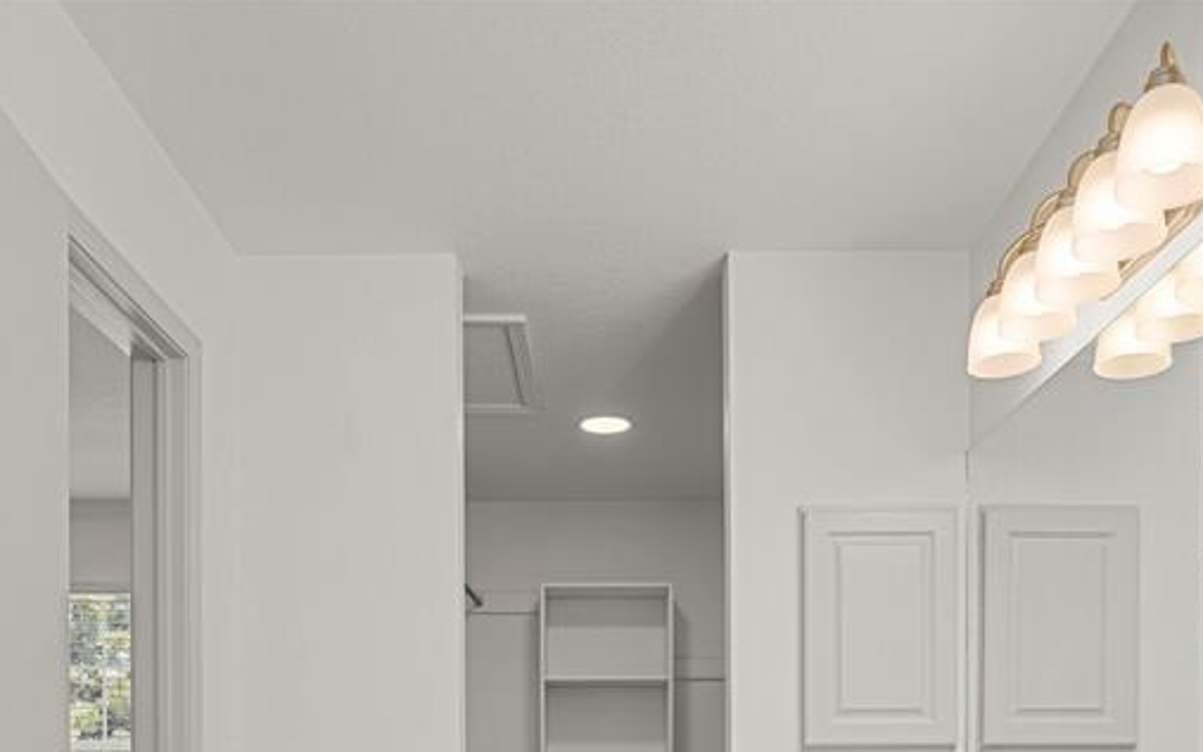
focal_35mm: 35
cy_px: 804
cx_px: 586
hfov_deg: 55.3
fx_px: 1148
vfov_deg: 32.4
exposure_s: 1/20
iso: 2500
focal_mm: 17
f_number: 8
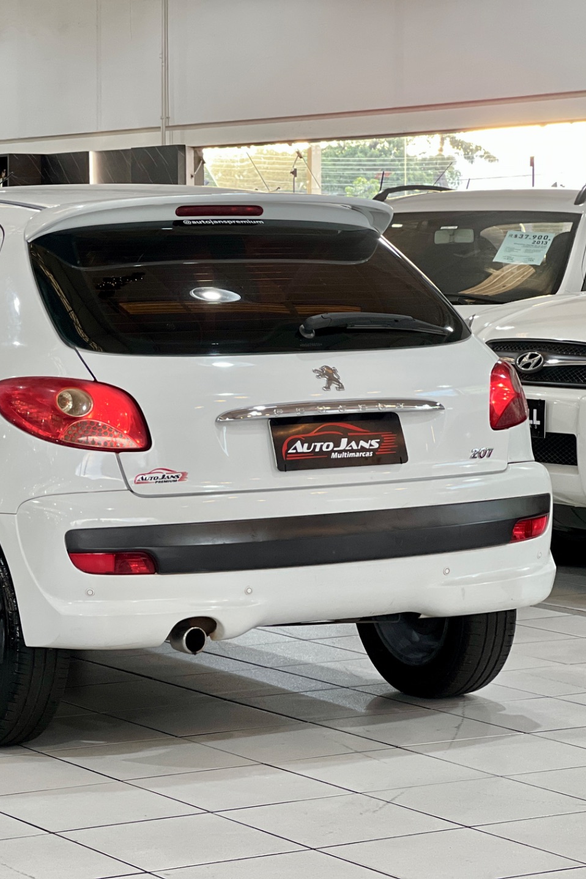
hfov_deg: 12.7
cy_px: 439
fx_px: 2612
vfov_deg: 19.1
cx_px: 93
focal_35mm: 107
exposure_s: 1/40
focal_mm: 9
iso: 160
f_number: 2.8
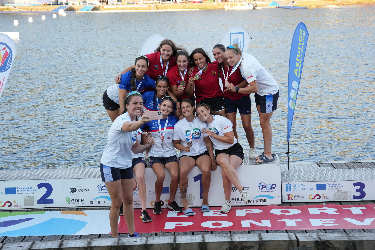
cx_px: 188
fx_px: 729
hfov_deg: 28.8
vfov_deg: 19.5
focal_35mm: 70
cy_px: 125
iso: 2000
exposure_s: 1/800
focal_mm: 70
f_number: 6.3
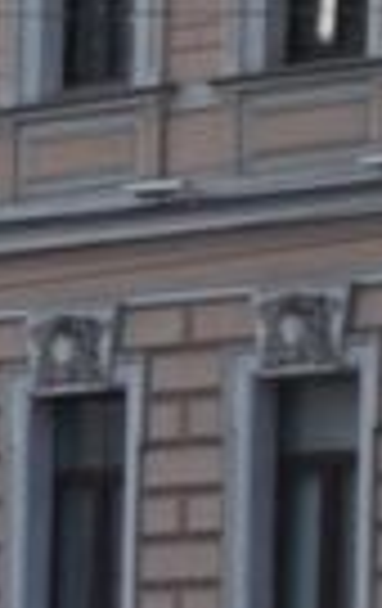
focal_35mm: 462
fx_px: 7655
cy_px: 793
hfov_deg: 2.6
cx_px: -2310
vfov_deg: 4.5
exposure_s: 1/100
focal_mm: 32
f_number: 2.8
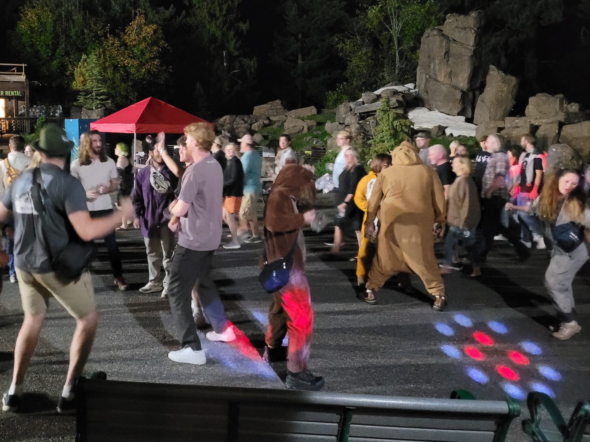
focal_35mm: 34
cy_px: 169
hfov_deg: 53.1
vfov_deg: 41.5
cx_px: 205
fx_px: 579
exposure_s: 1/24
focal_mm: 5.4
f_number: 1.8
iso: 1600
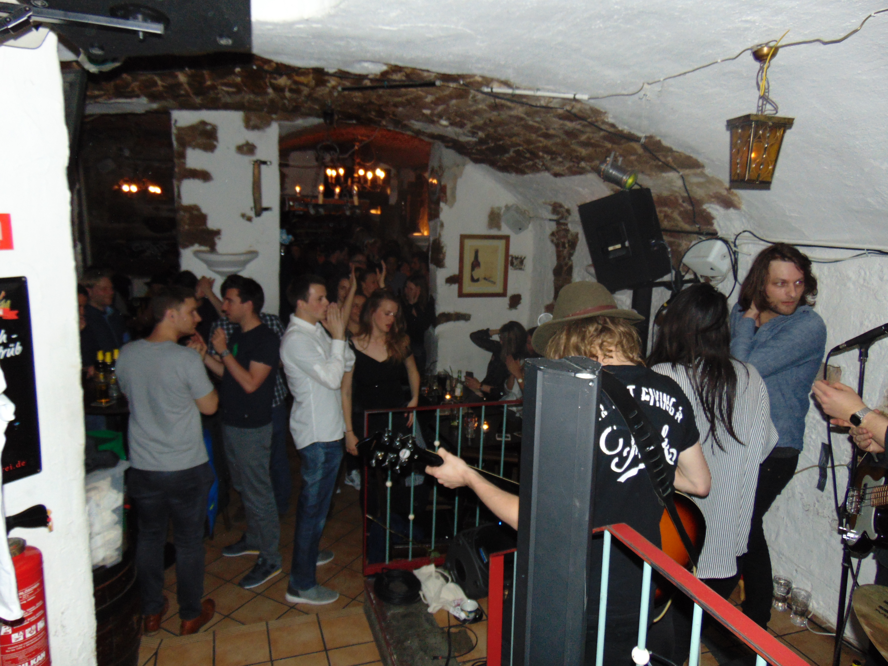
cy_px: 333
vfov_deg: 54.9
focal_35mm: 25
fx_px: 641
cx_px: 444
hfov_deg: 69.4
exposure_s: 1/30
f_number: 3
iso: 200
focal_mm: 4.5
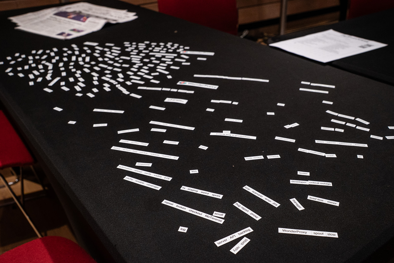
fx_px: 383
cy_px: 132
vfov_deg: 37.9
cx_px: 197
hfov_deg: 54.4
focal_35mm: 35
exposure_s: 1/100
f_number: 7.1
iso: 3200
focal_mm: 35
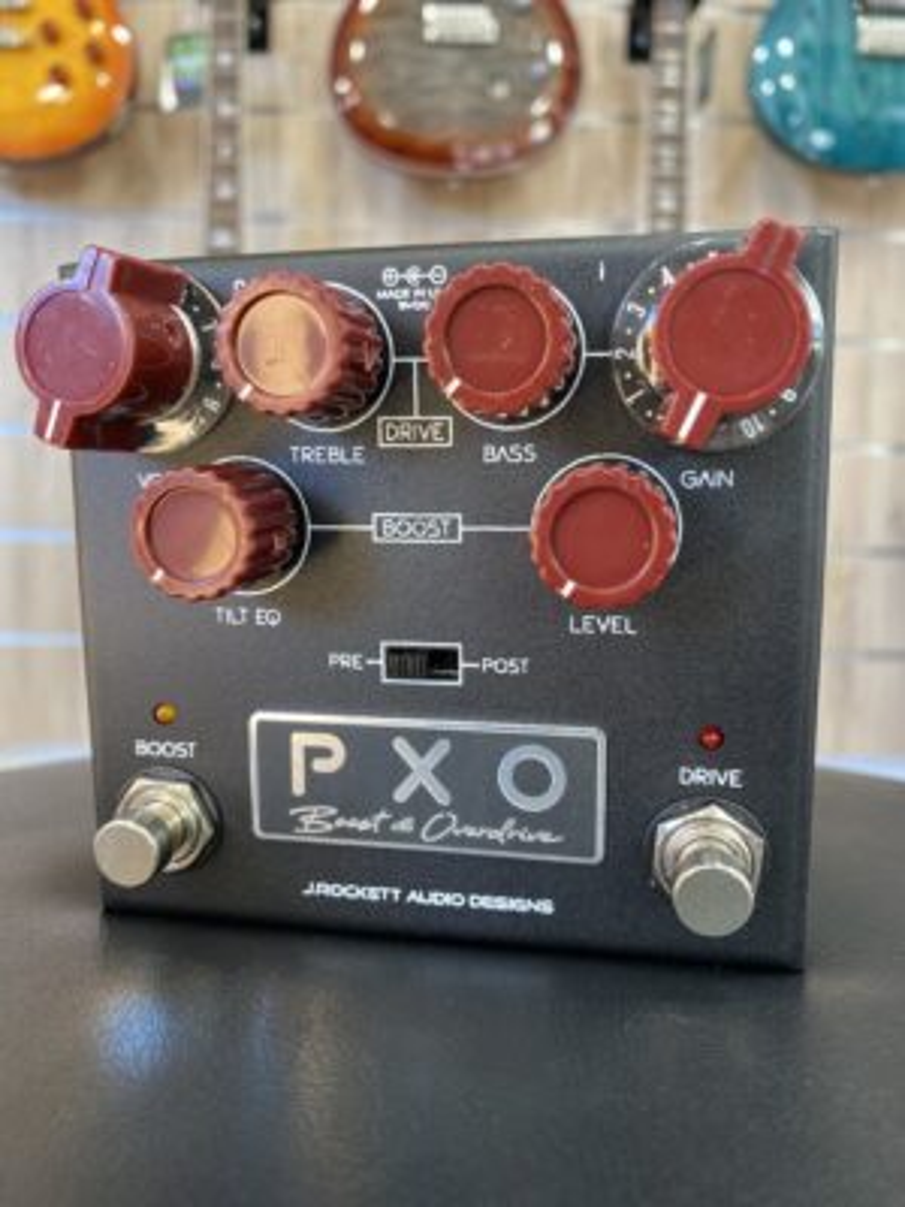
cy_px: 604
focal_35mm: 26
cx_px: 452
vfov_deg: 67.3
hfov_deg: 53.1
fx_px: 906
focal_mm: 4.25
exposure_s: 1/50
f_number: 1.8
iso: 160
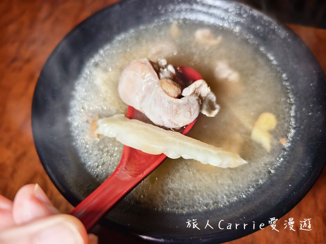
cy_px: 122
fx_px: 217
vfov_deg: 58.9
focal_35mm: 23
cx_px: 163
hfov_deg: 73.9
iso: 229
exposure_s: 1/60
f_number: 4
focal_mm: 8.67
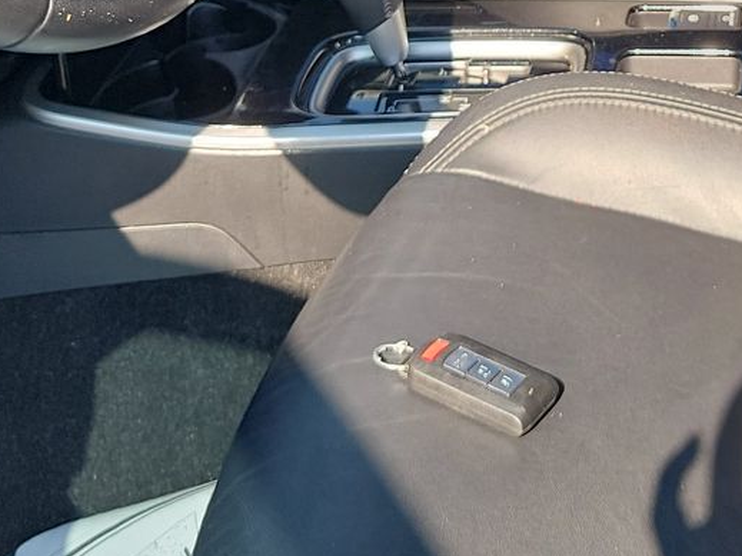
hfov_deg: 25.5
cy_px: -134
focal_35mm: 74
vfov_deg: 18.7
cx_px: 666
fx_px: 1586
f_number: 1.8
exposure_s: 1/124
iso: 50
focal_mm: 6.7
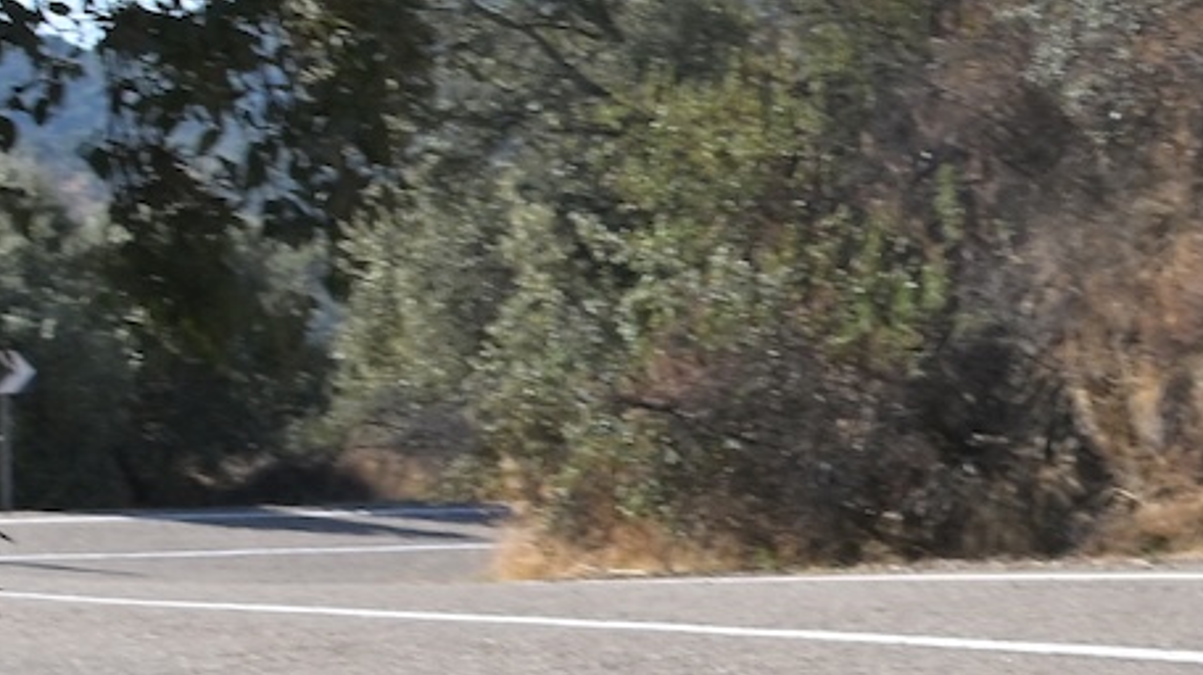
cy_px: 500
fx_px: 4878
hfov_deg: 13.7
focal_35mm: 153
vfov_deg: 7.9
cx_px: 1345
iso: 200
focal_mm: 26
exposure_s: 1/500
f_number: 9
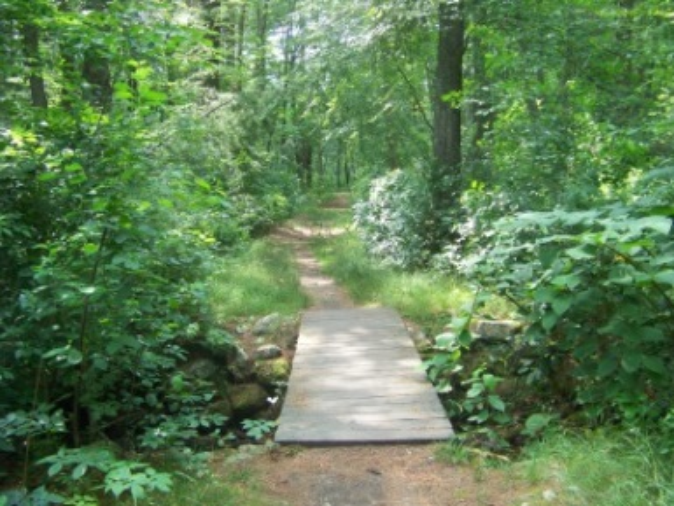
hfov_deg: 51.3
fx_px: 701
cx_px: 337
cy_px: 253
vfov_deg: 39.7
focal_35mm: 36
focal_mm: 5.85
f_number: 2.8
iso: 65
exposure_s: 1/60
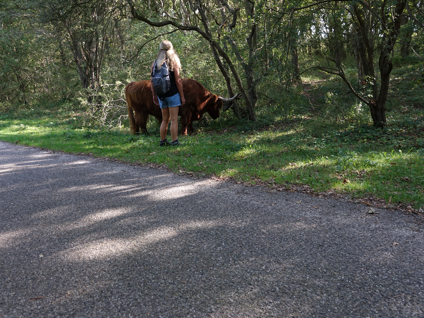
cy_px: 157
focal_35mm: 34
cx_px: 201
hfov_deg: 53.9
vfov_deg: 41.8
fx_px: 416
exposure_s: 1/80
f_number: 2.8
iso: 100
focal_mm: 11.51
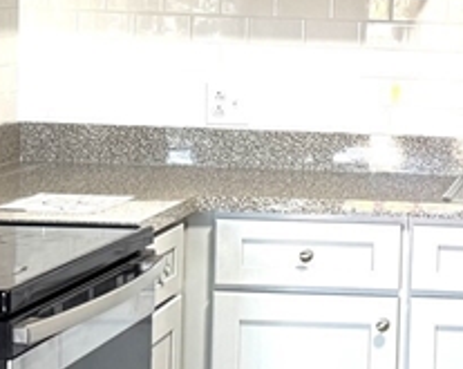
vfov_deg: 13.2
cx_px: 539
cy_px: 89
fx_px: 1587
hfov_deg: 16.0
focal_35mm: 116
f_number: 1.78
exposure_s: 1/60
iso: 200
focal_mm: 6.76
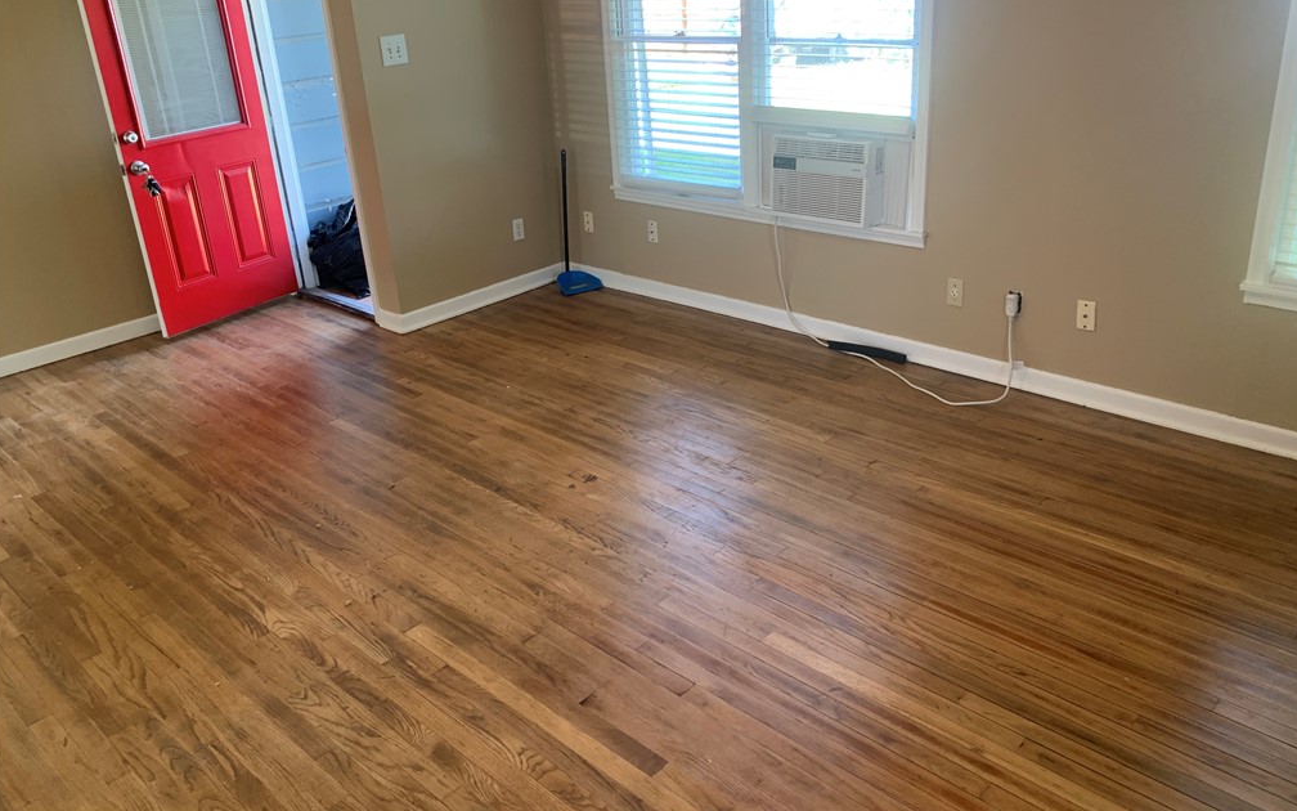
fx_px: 990
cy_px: 348
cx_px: 651
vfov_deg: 44.4
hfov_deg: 66.5
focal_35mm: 28
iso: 100
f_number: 1.8
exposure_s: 1/68
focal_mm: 4.25
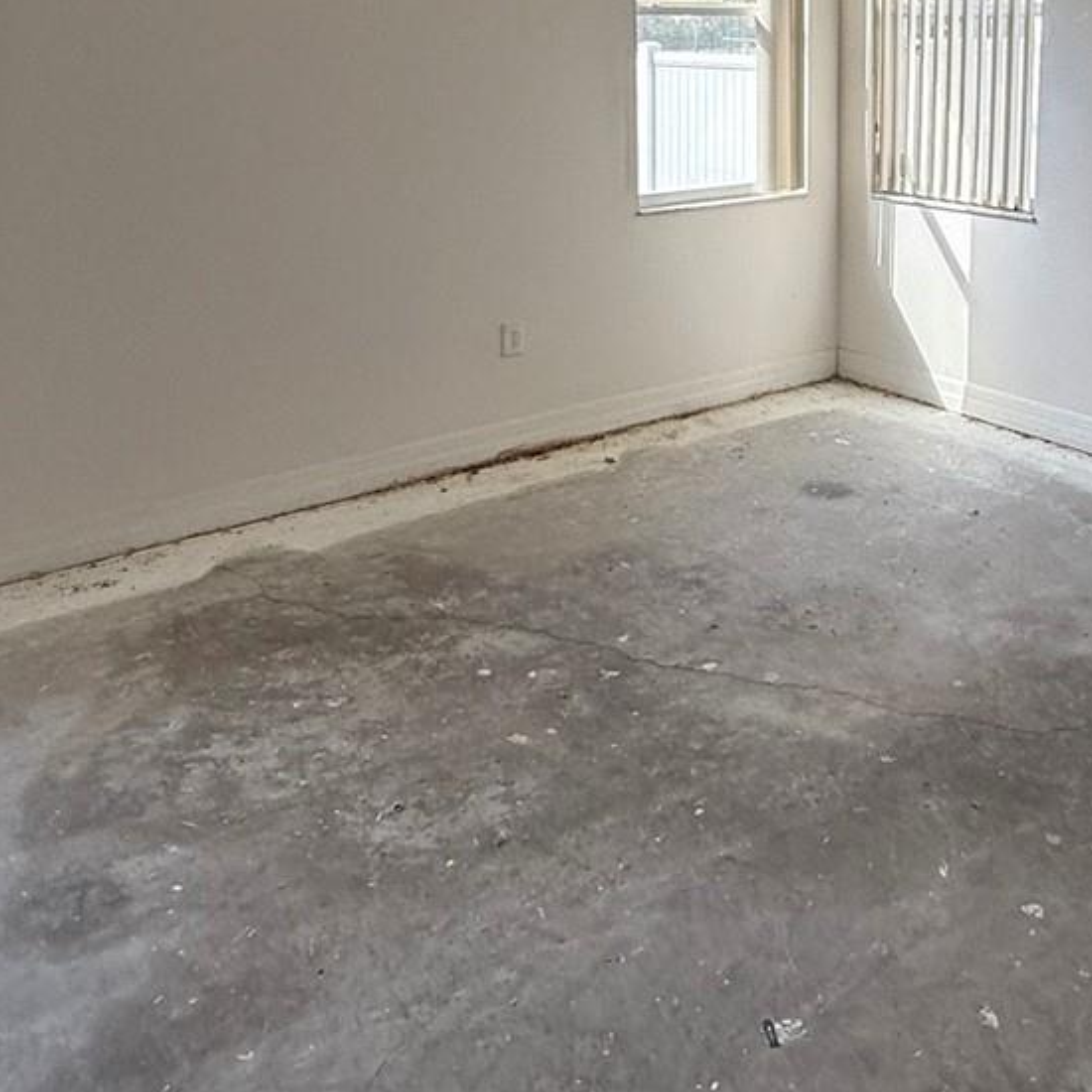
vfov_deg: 43.9
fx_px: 1285
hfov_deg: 44.8
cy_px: 222
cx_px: 786
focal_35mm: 36
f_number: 2.2
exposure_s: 1/210
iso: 64
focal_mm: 2.22
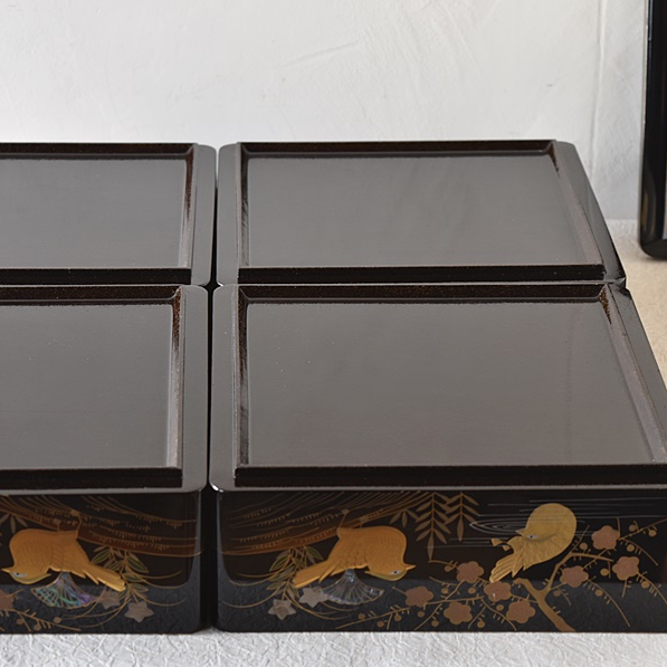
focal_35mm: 106
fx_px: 2303
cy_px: 334
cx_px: 210
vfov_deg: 16.5
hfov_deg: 16.4
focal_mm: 55
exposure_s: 1/2.5
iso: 200
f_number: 5.6
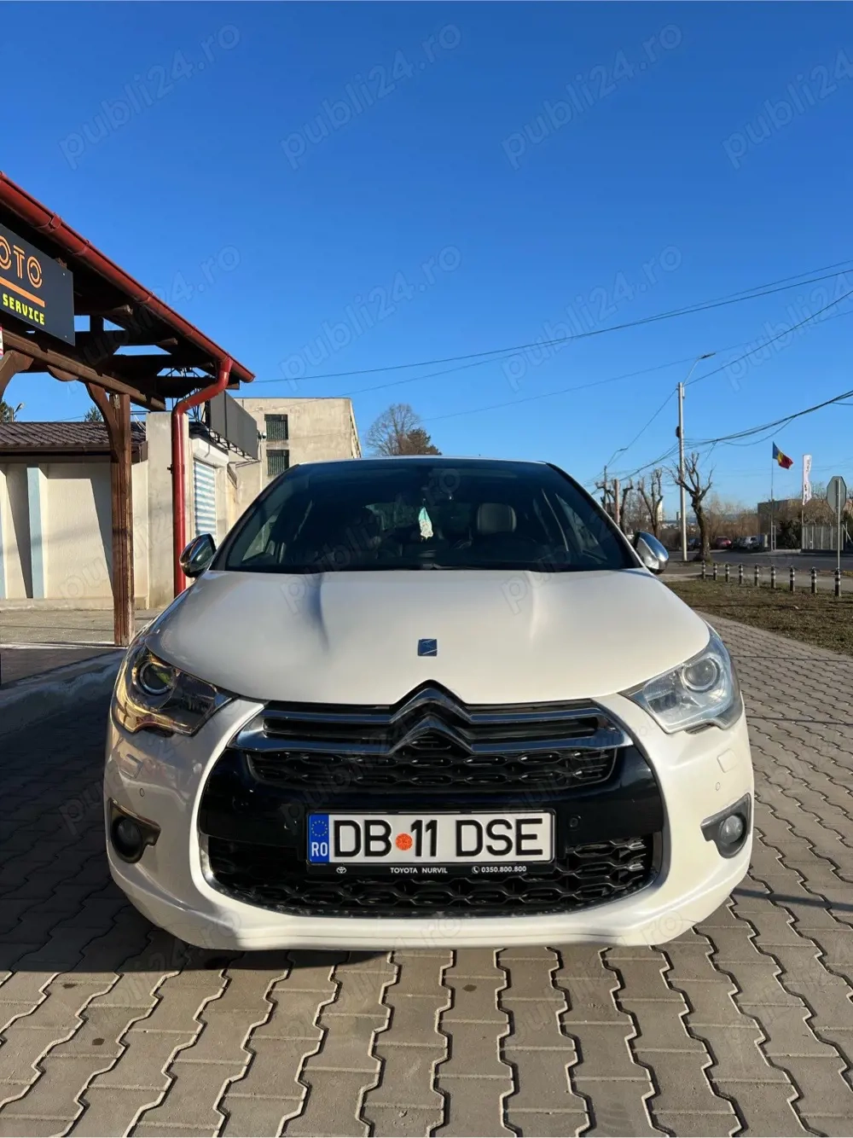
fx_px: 855
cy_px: 569
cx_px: 426
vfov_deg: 67.3
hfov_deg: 53.0
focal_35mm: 26
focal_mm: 5.7
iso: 50
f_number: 1.5
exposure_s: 1/3571
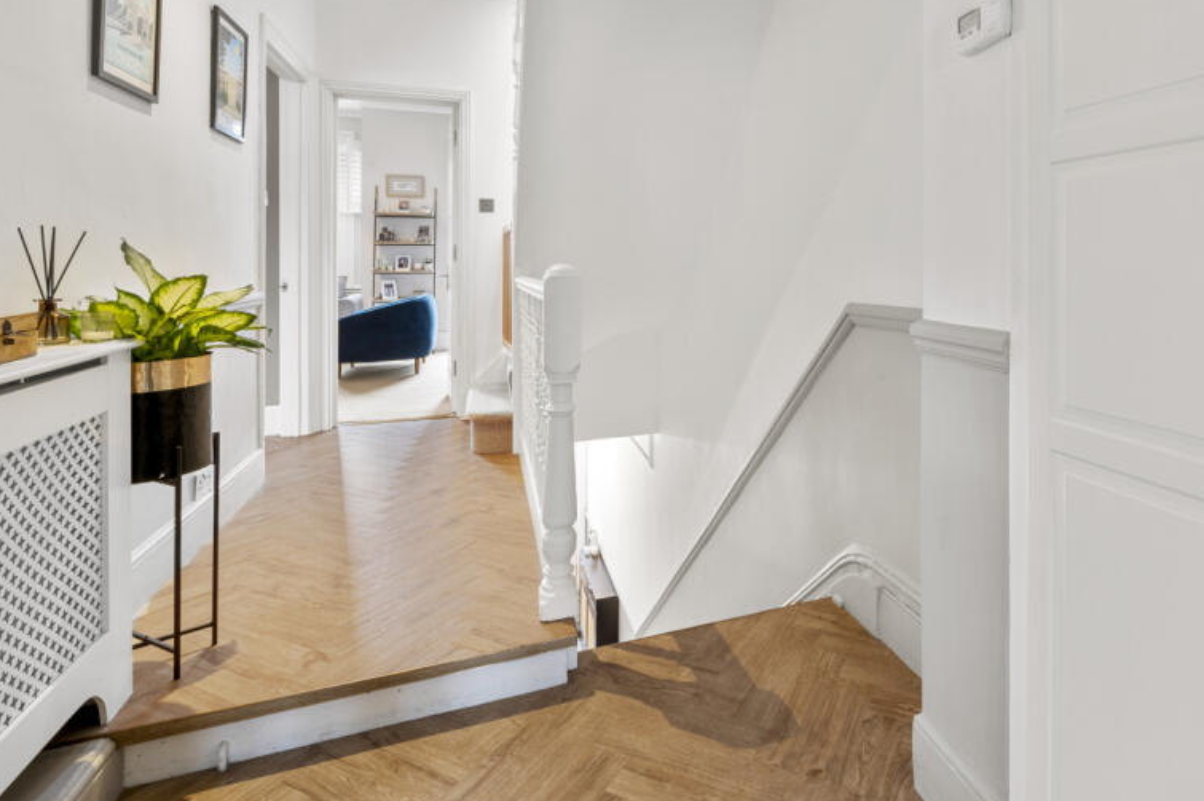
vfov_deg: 63.1
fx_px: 635
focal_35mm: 19
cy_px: 277
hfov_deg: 85.2
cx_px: 757
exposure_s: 4
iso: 200
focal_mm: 14
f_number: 16
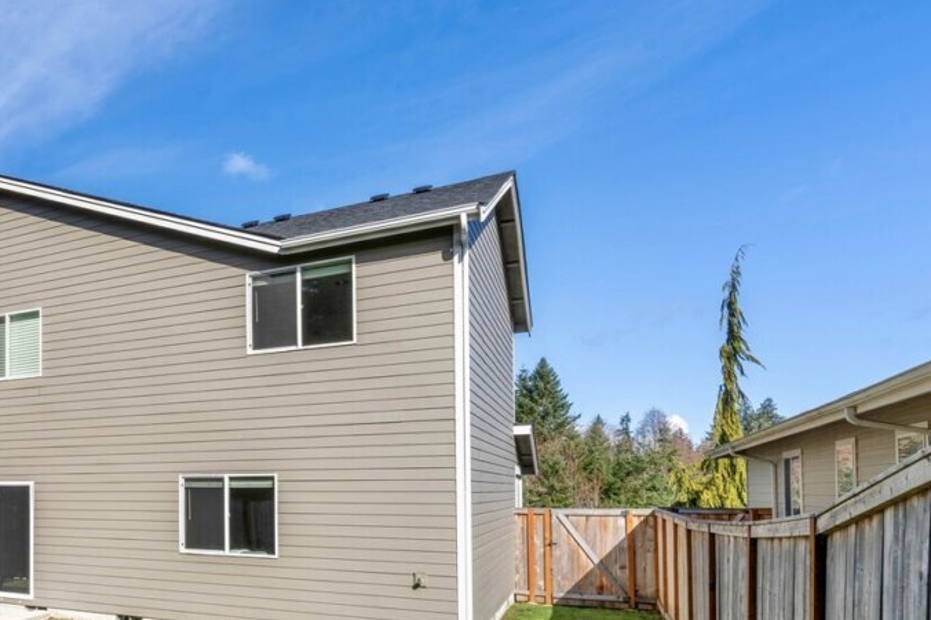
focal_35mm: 29
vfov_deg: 43.4
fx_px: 750
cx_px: 25
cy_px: 468
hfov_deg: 52.3
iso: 100
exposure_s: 1/640
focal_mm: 14
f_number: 11
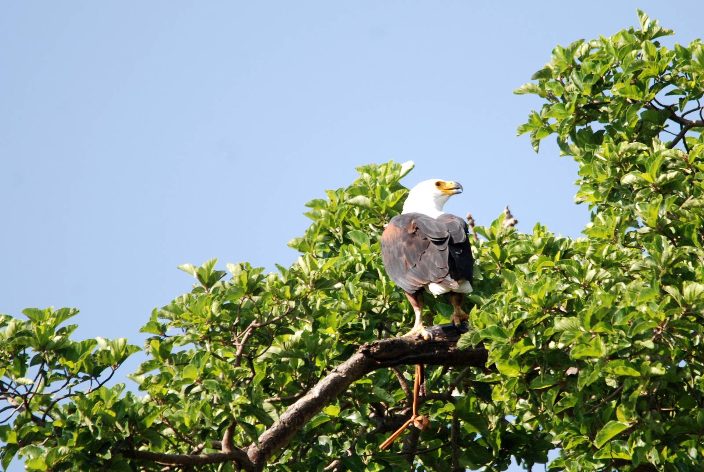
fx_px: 14684
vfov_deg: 1.8
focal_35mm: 750
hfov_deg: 2.7
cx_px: 352
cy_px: 236
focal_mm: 500
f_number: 6.3
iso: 400
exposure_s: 1/500
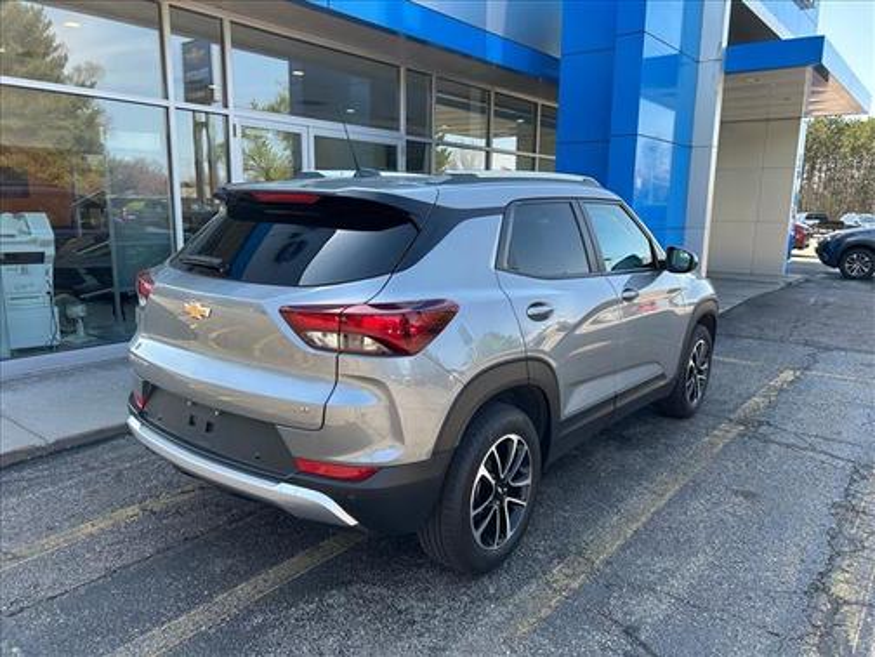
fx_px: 657
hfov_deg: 67.3
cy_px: 328
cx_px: 438
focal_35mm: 26
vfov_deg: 53.1
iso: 50
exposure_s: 1/493
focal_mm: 5.7
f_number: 1.5
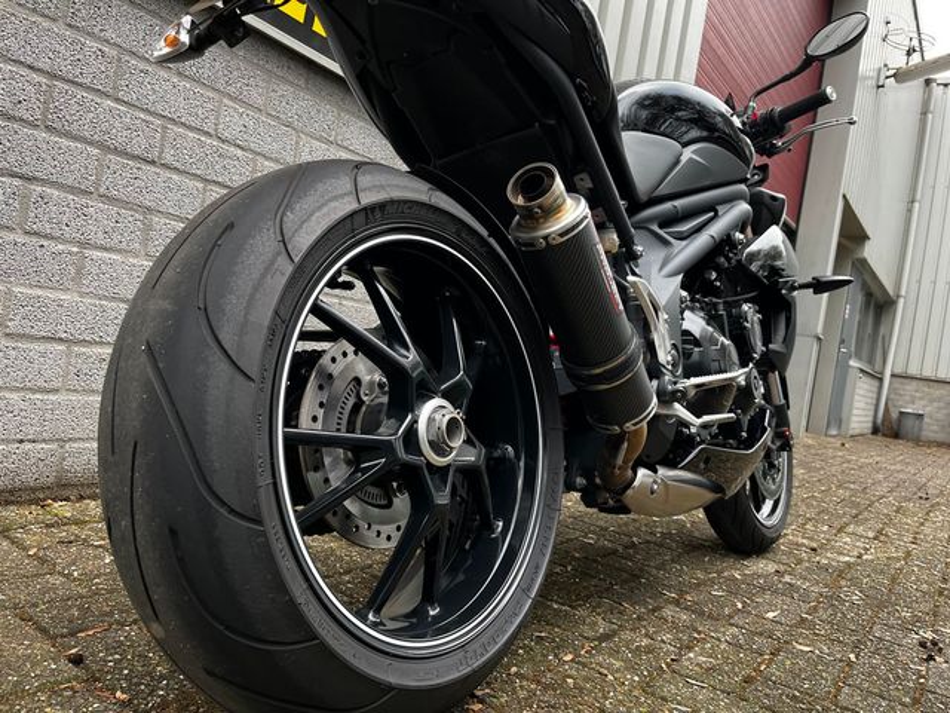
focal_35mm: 26
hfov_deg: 67.3
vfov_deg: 53.1
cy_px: 356
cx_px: 475
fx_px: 714
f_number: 1.6
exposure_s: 1/121
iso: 100
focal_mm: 5.1
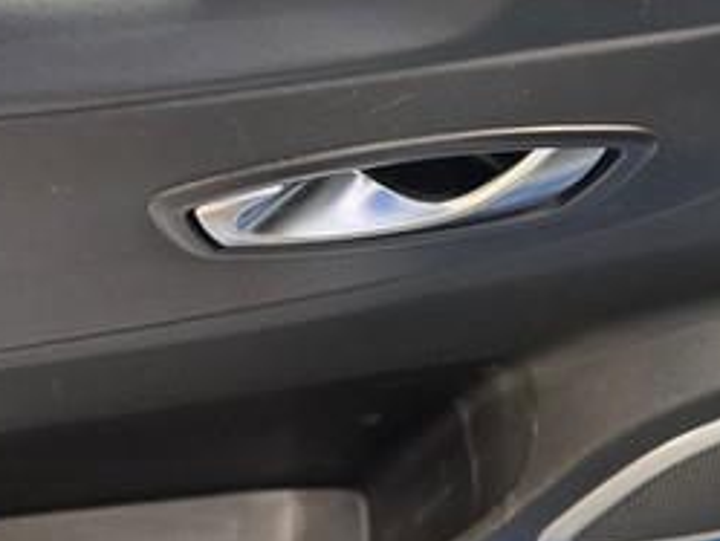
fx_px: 1228
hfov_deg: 31.6
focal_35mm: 59
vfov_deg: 24.1
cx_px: 607
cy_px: 43
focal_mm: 6.3
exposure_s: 1/100
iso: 400
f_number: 1.7
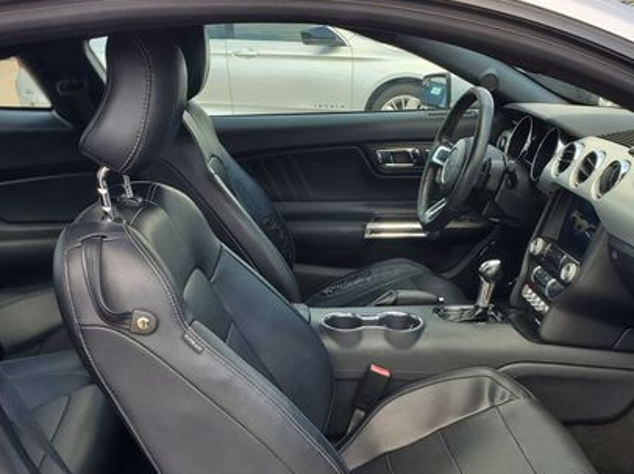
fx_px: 750
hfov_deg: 45.4
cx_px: 397
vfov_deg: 34.6
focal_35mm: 41
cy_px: 332
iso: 50
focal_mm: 4.3
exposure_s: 1/394
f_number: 2.4
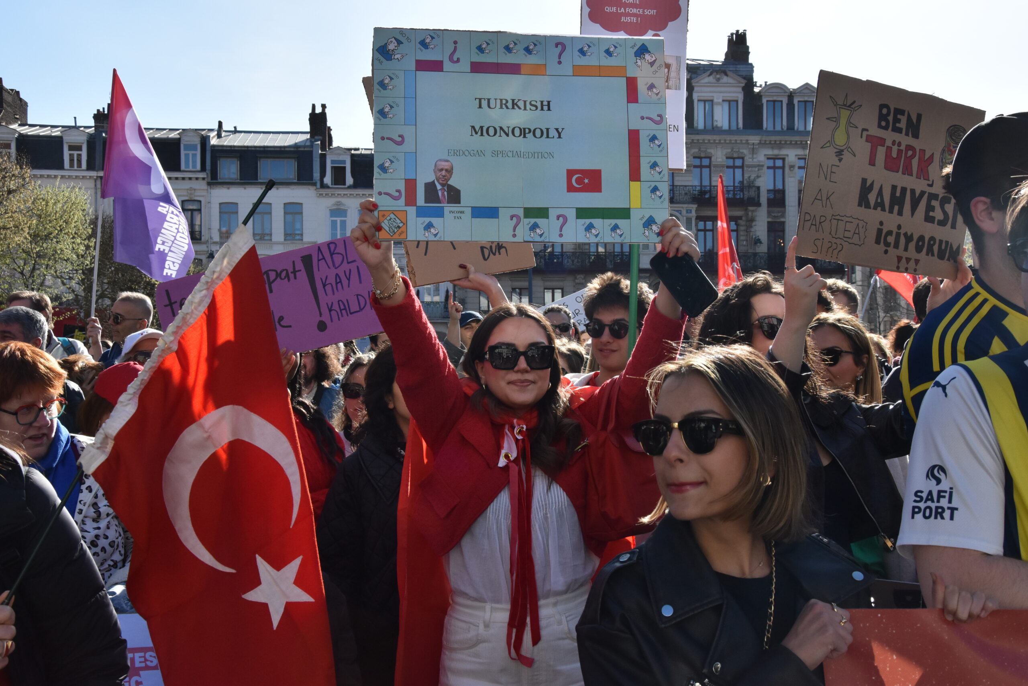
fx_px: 1285
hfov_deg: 43.6
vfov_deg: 29.9
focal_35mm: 45
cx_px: 514
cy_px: 343
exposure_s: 1/1000
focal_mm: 30
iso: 800
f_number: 11
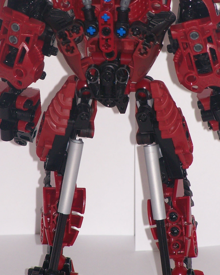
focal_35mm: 401
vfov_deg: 4.8
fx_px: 3265
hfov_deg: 3.9
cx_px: 122
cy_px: 107
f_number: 3.3
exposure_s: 1/160
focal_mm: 39.5
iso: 80
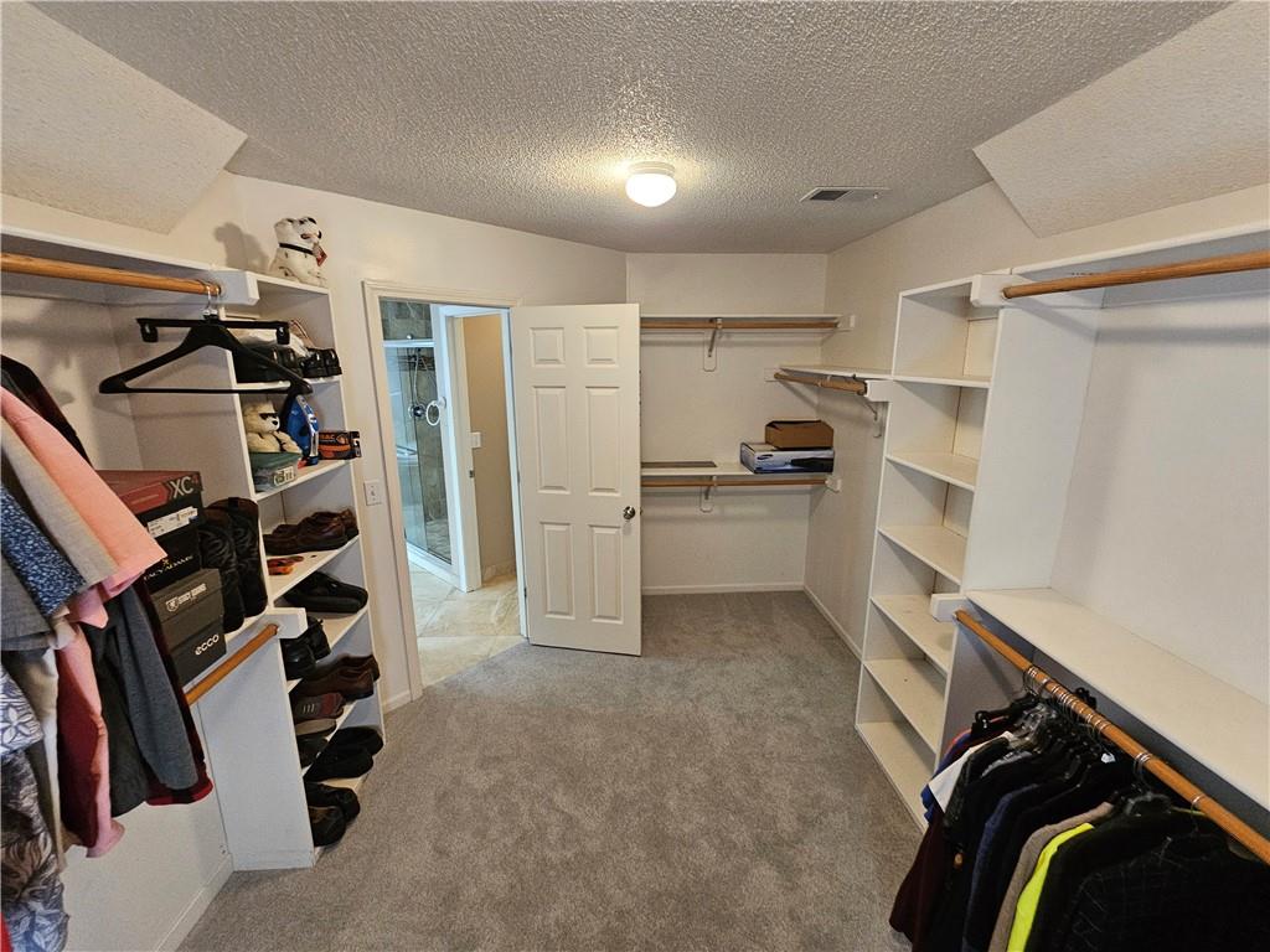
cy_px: 476
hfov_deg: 106.2
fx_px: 477
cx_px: 635
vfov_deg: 89.9
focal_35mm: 13
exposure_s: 1/40
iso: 400
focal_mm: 2.2
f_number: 2.2
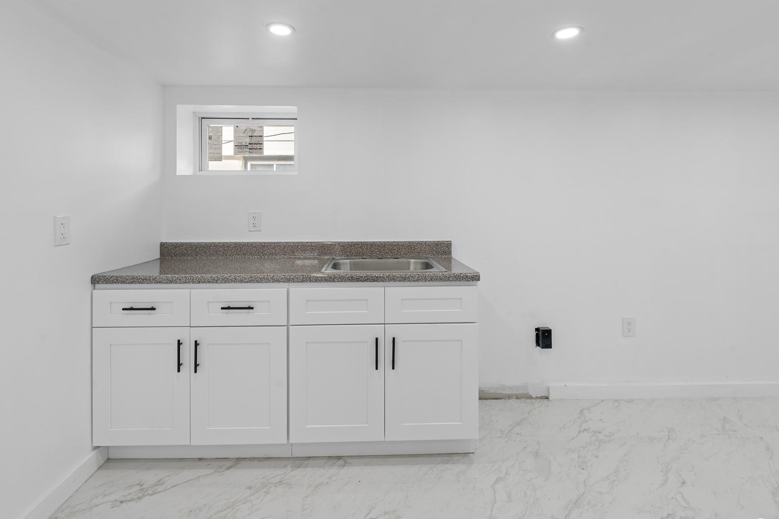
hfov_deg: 93.3
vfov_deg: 70.0
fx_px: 368
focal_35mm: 17
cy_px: 220
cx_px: 376
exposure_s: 1/2.5
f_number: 10
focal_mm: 14
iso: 100
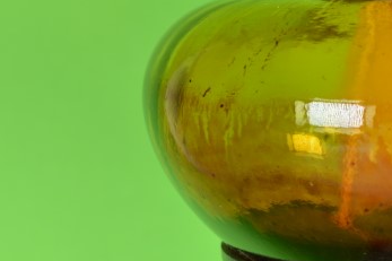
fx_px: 1524
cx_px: 417
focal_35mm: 140
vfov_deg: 9.8
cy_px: 47
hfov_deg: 14.4
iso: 100
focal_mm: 36
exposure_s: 1/125
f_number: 6.3
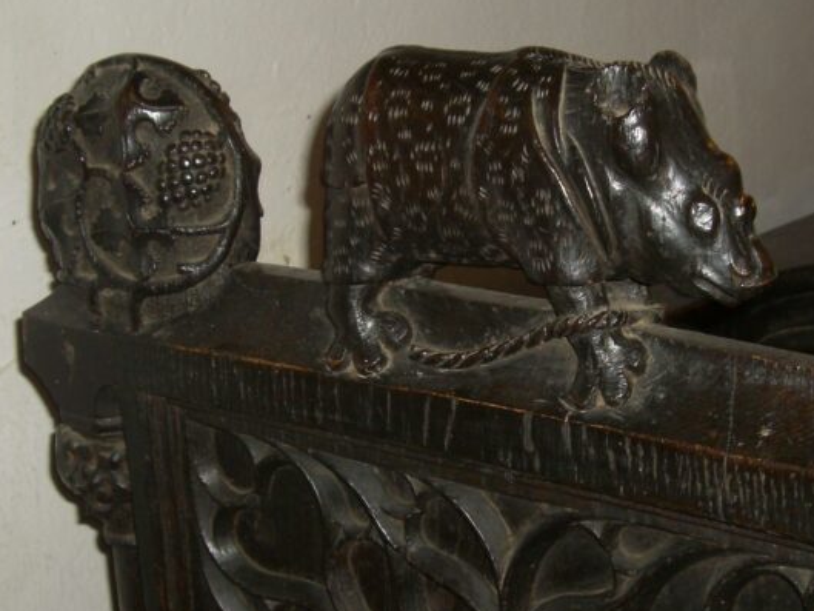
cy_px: 372
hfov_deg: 28.0
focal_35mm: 69
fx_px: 1623
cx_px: 529
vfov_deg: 21.3
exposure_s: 1/30
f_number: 2.8
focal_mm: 7.9
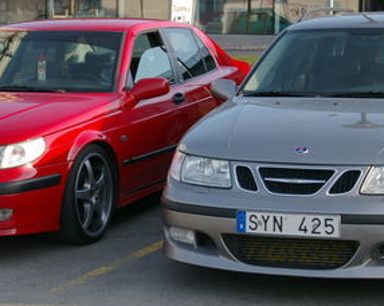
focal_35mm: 104
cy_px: 130
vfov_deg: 14.8
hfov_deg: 18.5
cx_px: 165
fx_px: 1181
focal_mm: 33
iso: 200
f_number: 8
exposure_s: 1/90
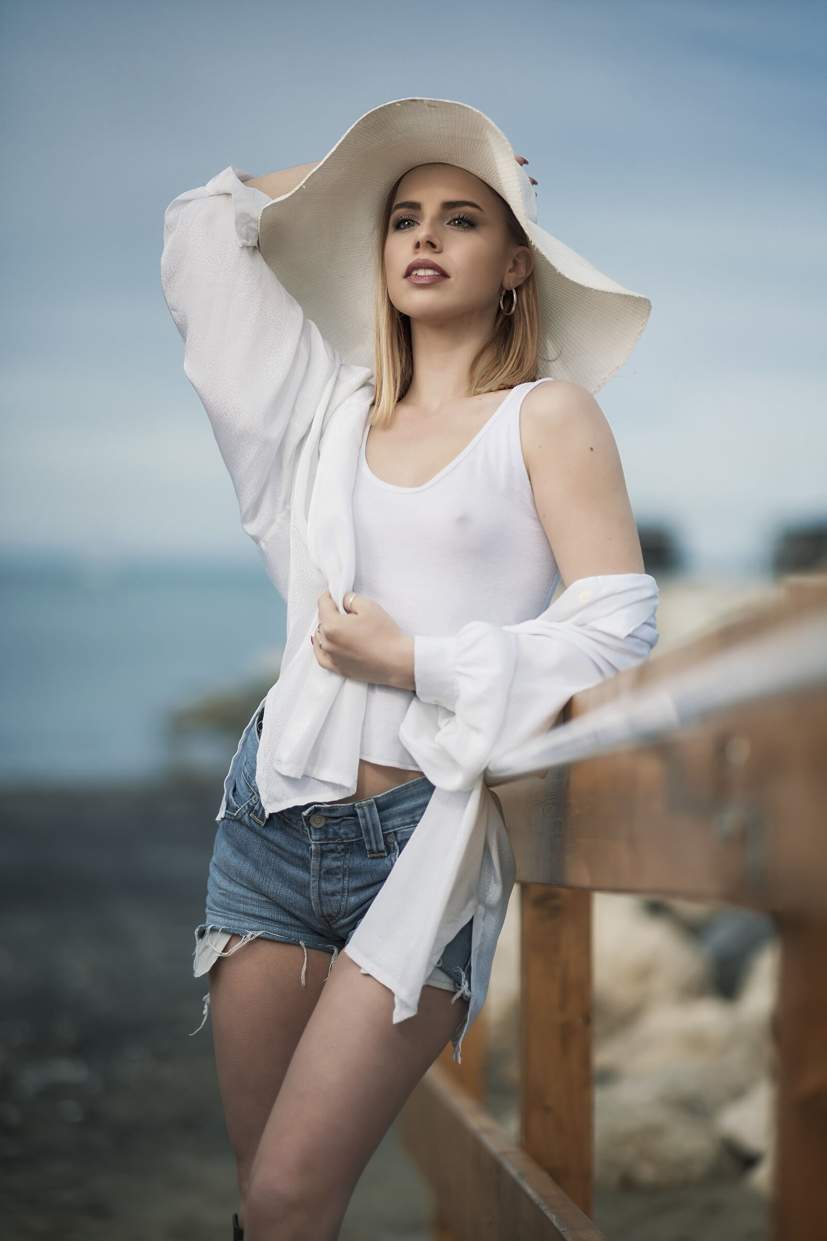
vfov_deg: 23.9
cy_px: 620
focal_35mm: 85
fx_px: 2929
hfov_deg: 16.1
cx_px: 414
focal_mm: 85
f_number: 1.8
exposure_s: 1/6400
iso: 100
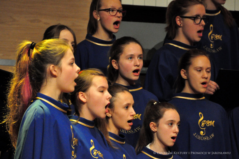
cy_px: 80
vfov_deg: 4.6
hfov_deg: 6.9
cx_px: 120
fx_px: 1989
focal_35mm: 300
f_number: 5.6
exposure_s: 1/125
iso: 4000
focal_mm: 200
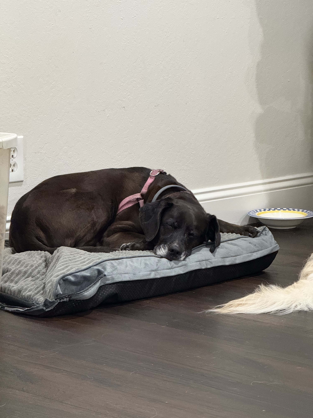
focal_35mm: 120
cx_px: 156
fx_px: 1447
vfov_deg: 16.4
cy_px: 209
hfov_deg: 12.3
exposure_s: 1/40
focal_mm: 15.66
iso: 640
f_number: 2.8
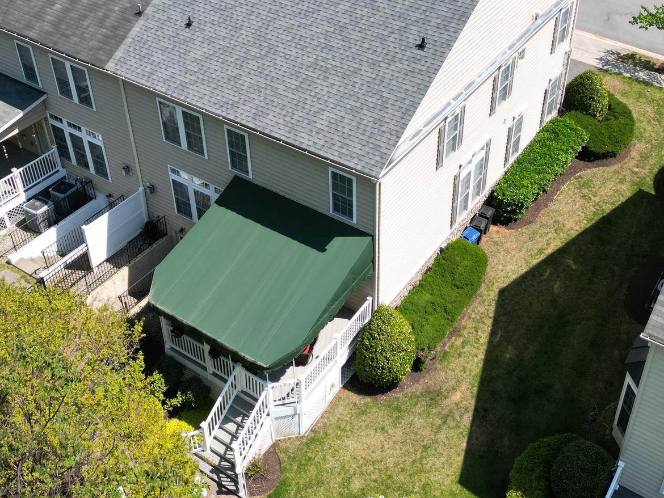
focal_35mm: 42
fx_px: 806
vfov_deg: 33.9
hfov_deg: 44.7
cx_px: 359
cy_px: 144
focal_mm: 6.72
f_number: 1.7
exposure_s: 1/2500
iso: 150
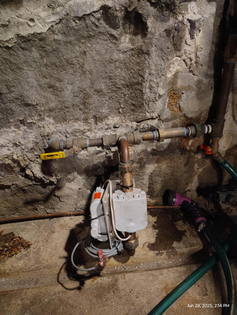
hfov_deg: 56.9
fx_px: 219
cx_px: 118
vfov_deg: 71.5
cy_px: 158
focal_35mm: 24
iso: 5384
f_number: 1.8
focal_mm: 5.56
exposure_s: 1/12.5
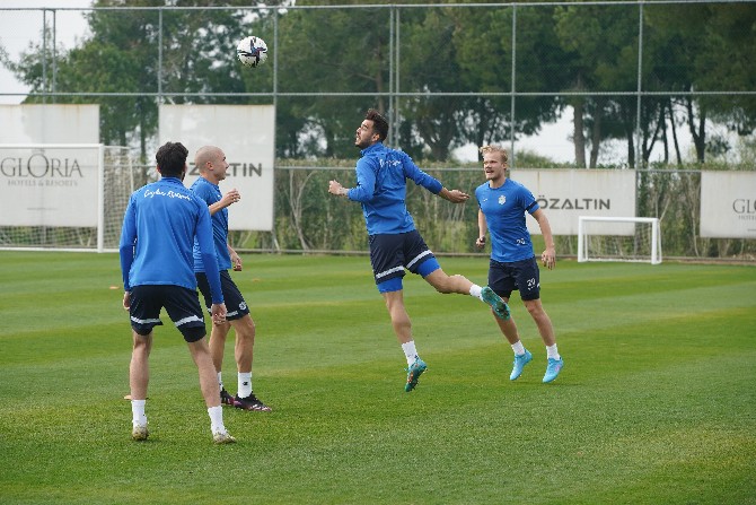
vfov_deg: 9.8
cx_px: 378
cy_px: 252
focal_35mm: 140
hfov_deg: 14.7
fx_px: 2940
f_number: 5.6
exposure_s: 1/1600
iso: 1000
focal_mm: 140
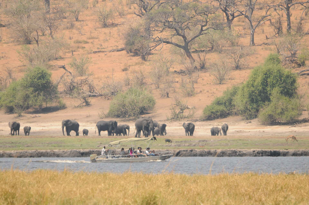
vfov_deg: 2.0
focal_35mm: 675
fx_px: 5786
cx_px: 154
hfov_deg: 3.1
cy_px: 102
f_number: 9
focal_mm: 450
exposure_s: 1/320
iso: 200
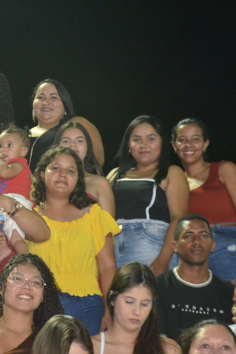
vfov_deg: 14.7
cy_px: 177
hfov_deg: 9.8
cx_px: 40
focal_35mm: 140
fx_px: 1376
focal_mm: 62
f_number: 5.3
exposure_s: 1/60
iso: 3200
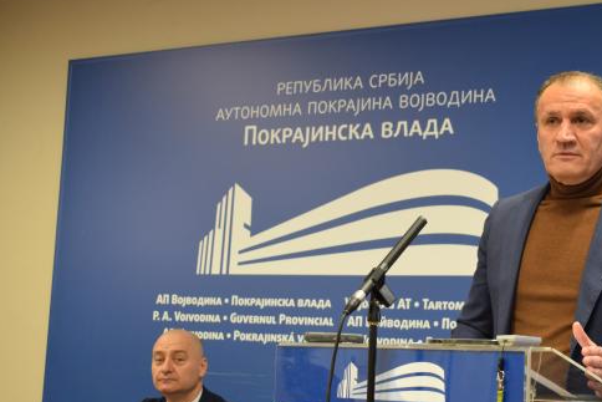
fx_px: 1137
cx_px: 394
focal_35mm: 68
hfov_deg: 29.5
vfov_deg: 20.0
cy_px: 259
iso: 1250
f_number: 4.5
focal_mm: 34
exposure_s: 1/60
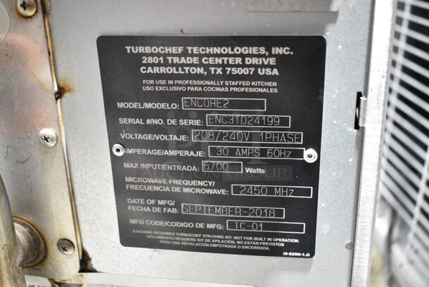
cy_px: 144
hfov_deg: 46.4
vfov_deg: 32.0
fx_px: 501
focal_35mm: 42
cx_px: 214
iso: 6400
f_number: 4.2
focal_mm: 28
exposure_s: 1/60
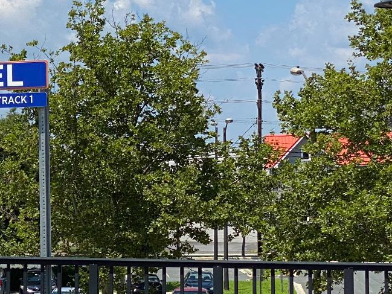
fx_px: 1858
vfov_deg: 9.1
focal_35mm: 164
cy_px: 149
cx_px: -87
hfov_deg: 11.8
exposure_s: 1/1712
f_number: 2
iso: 20
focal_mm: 6
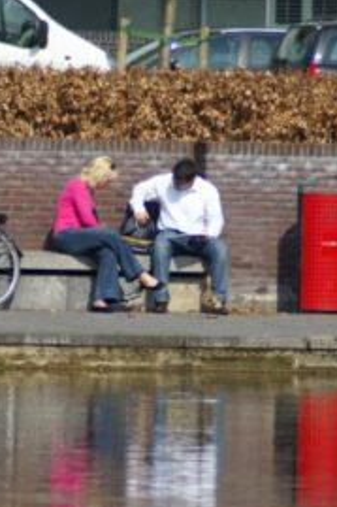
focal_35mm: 1006
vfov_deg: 2.1
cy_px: 189
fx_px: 14143
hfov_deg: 1.4
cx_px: 73
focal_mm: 300
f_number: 6.3
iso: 100
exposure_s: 1/500
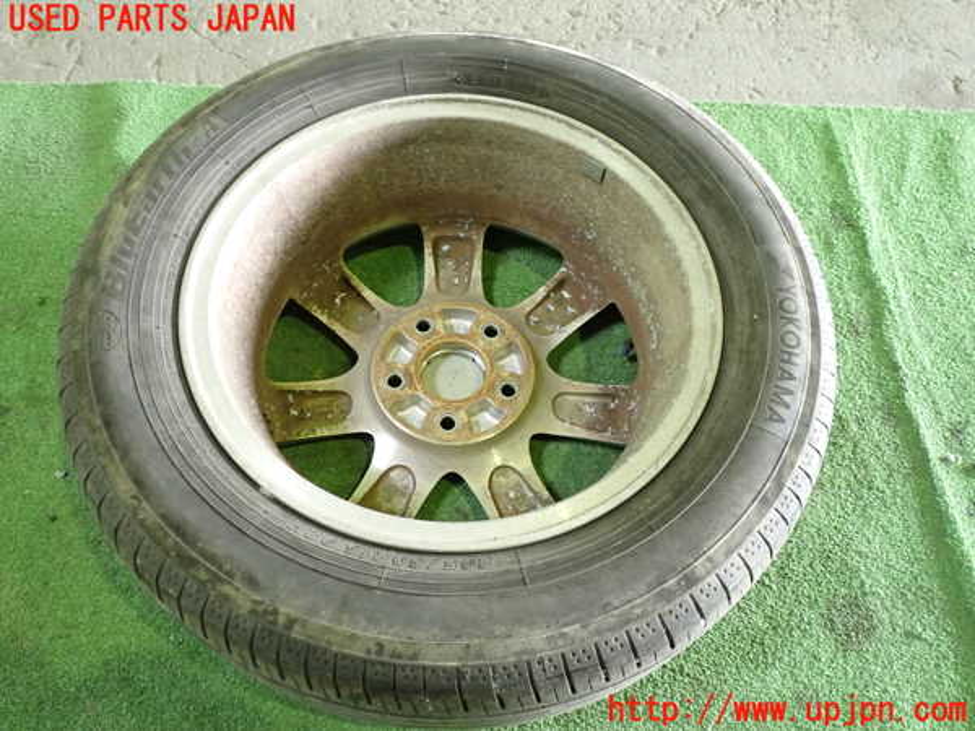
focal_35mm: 30
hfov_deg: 60.0
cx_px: 488
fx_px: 845
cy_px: 366
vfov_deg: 46.8
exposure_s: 1/30
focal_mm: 5.4
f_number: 2.3
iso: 640
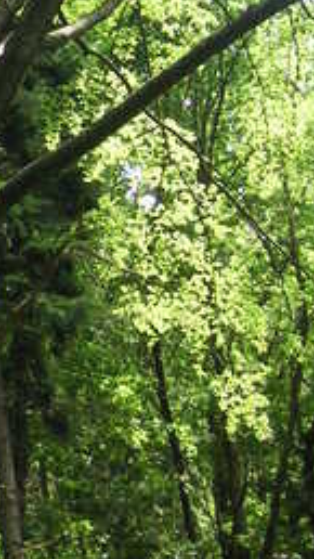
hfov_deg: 9.5
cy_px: 169
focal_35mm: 125
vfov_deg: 17.1
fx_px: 1851
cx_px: -123
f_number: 2.8
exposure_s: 1/90
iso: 50
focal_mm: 6.1
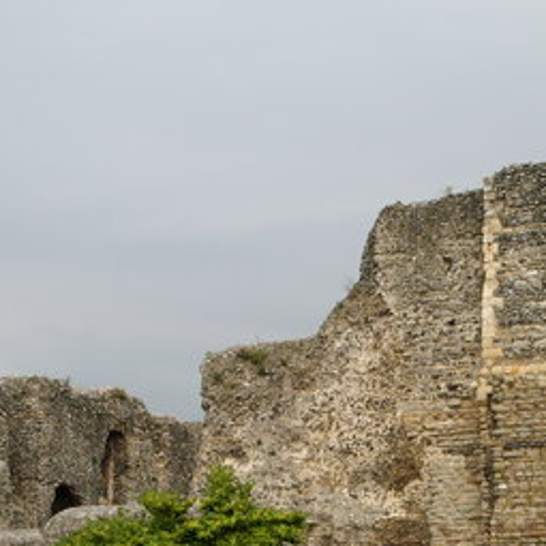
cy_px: 430
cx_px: 358
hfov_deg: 20.8
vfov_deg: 20.7
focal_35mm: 83
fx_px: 1481
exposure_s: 1/100
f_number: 10
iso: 400
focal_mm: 26
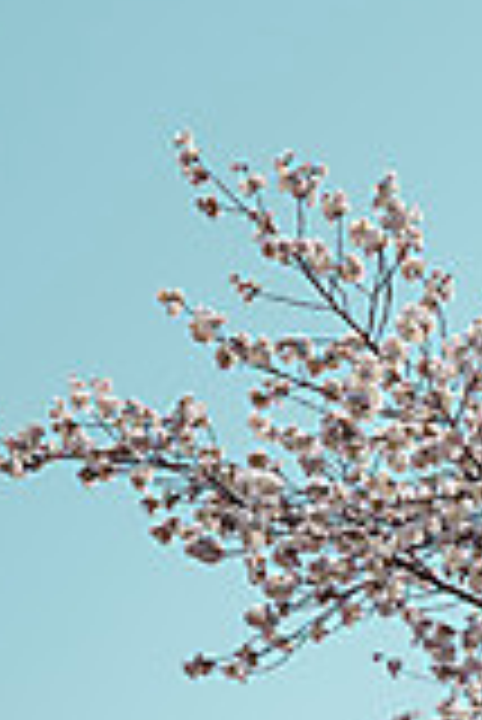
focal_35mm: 275
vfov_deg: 7.5
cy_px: 252
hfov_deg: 5.0
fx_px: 5511
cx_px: 390
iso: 100
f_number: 5
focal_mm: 110
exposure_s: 1/1250
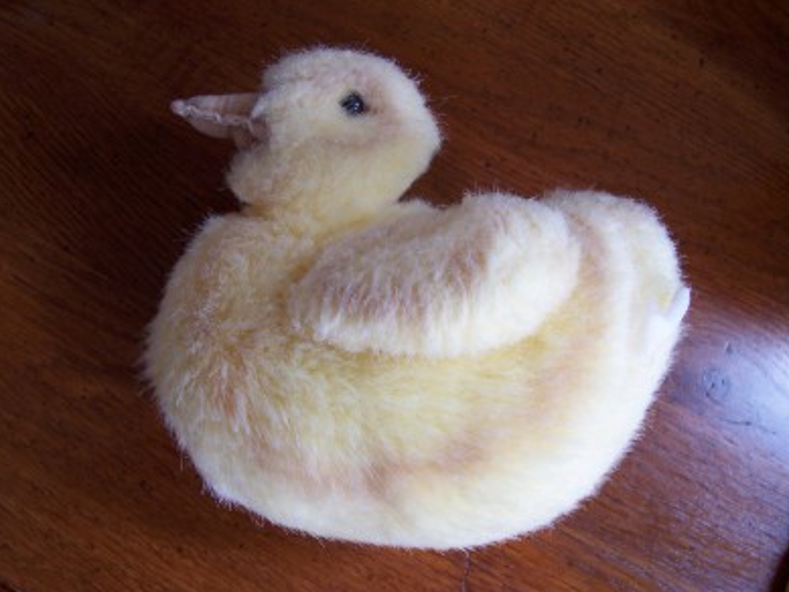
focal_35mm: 38
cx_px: 400
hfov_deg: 49.0
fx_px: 866
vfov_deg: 37.7
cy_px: 298
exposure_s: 1/30
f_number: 2.8
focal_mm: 5.6
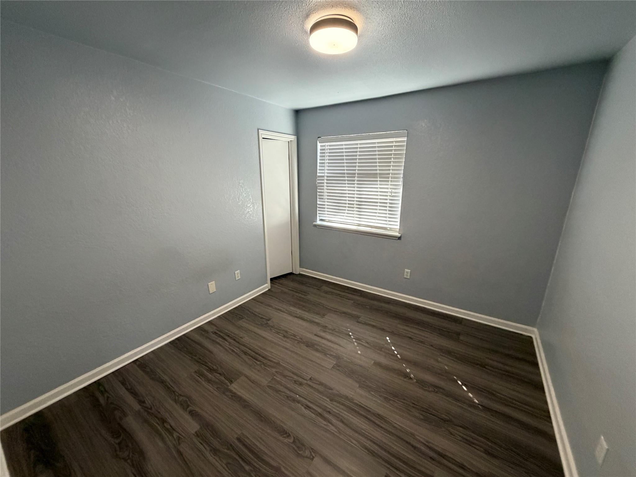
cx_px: 318
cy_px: 238
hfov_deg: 102.1
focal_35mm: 14
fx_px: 257
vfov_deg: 85.7
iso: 400
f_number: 2.2
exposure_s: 1/60
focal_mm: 2.22
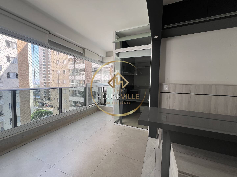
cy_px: 88
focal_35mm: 13
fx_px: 89
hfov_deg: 106.2
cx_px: 118
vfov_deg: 89.9
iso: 32
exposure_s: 1/117
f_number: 1.8
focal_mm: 1.57
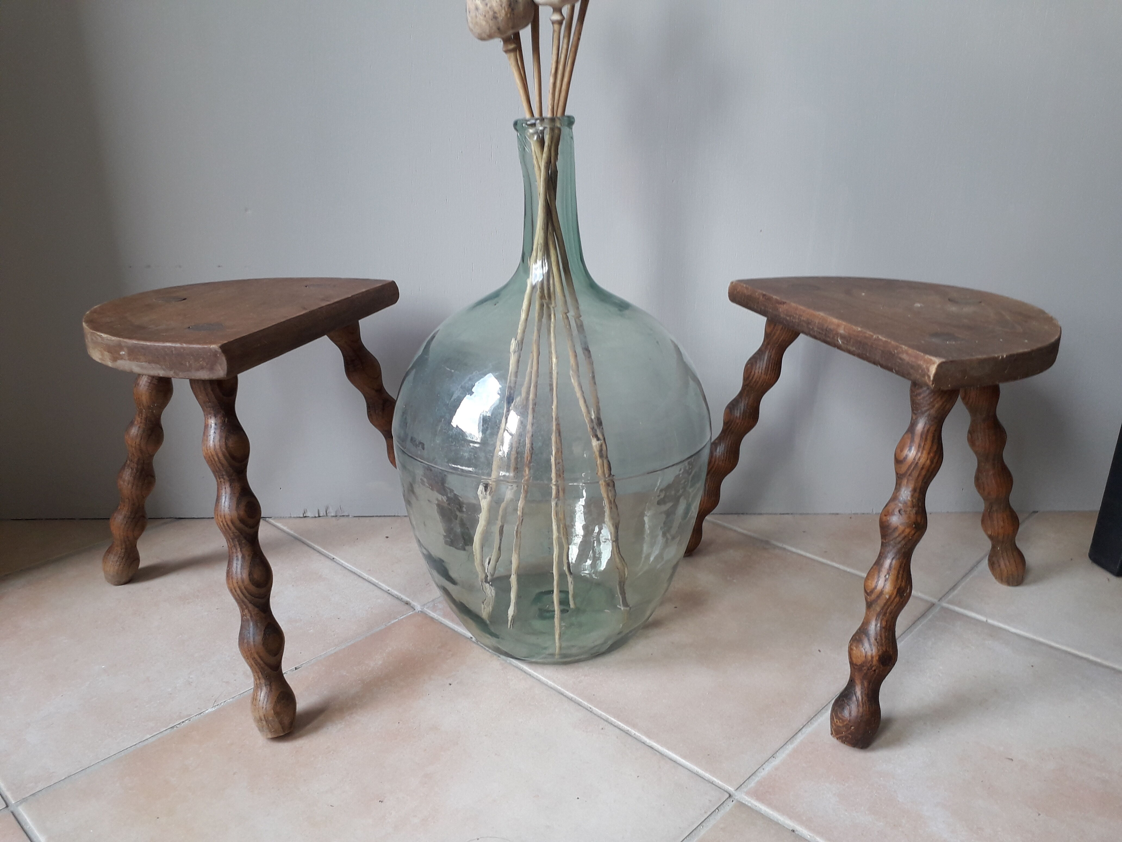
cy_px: 421
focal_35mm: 27
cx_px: 561
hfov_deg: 65.3
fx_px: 875
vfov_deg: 51.4
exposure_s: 1/50
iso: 50
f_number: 1.9
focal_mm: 3.6
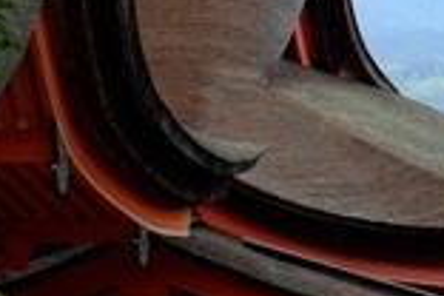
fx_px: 4304
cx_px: 666
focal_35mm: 349
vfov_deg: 3.9
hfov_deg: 5.8
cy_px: 46
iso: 200
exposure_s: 1/850
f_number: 2.5
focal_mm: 35
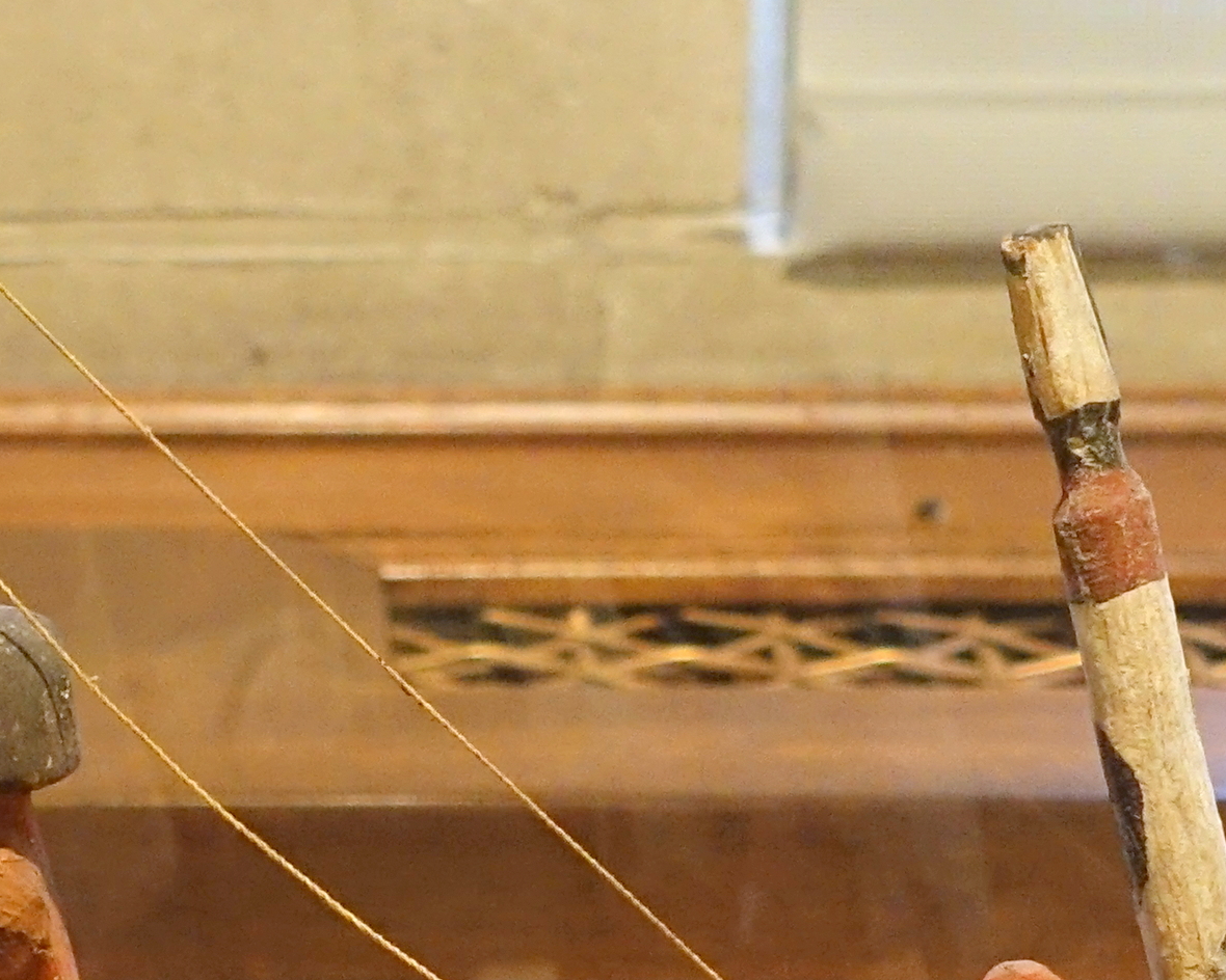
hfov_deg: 11.8
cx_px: -72
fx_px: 5842
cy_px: 950
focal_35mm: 161
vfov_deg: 9.5
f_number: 2.8
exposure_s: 1/30
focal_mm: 13.72
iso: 800
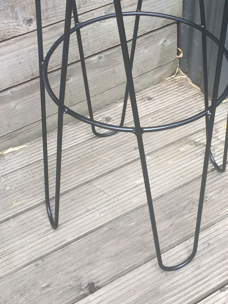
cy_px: 113
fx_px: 483
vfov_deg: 34.7
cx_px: 147
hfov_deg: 26.5
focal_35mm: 55
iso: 40
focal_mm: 4.15
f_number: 2.2
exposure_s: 1/100
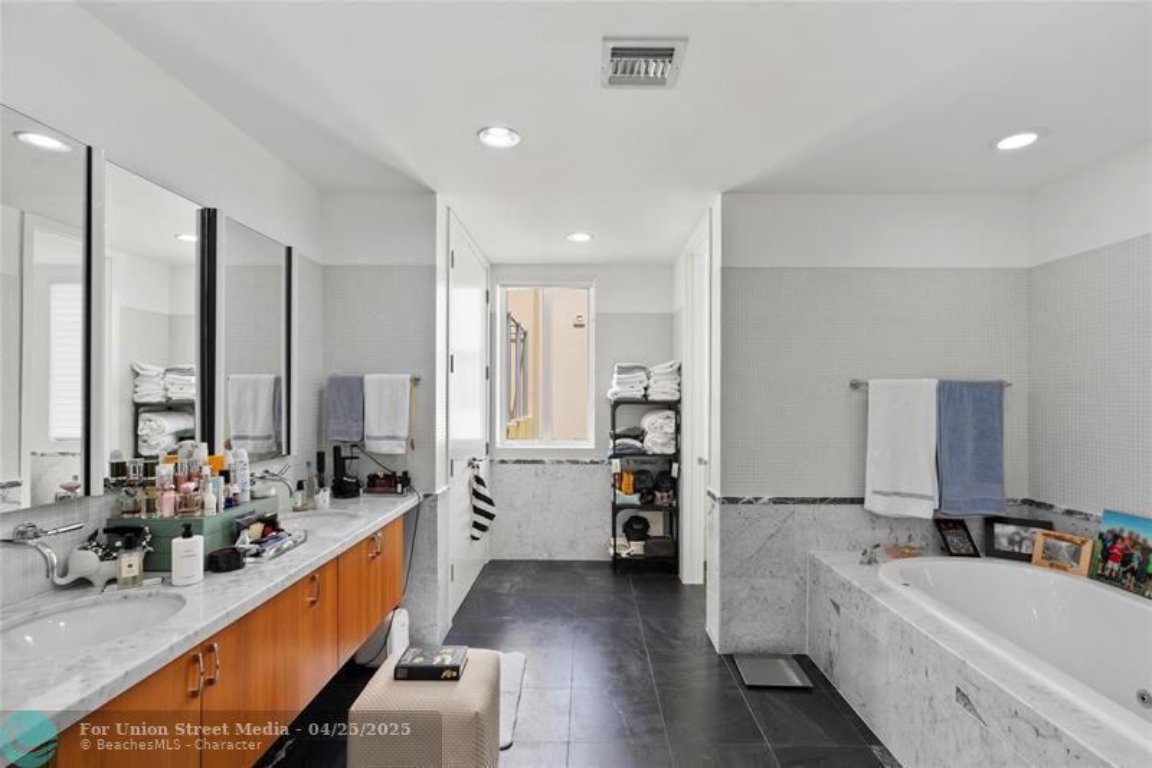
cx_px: 576
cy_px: 384
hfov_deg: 96.7
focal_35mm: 16
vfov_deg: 73.7
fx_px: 512
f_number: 9
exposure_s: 1/3
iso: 100
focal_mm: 16
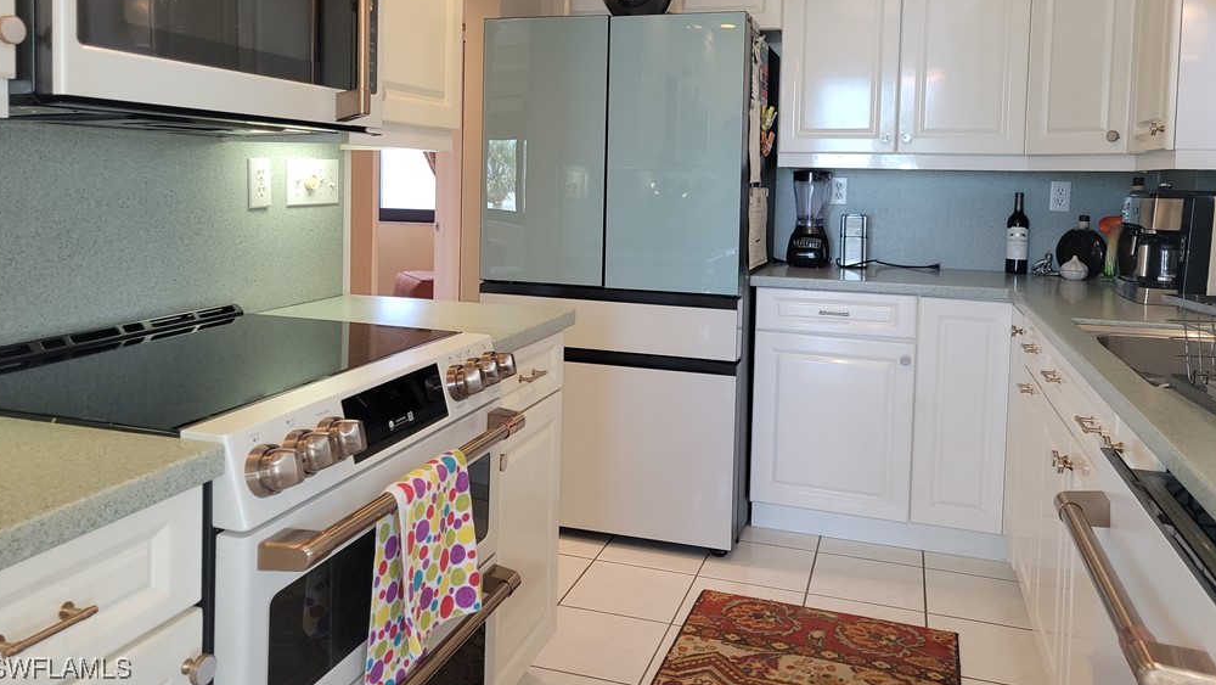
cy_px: 228
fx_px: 935
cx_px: 604
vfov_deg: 39.7
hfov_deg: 66.1
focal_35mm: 29
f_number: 1.8
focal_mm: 5.4
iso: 125
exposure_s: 1/60
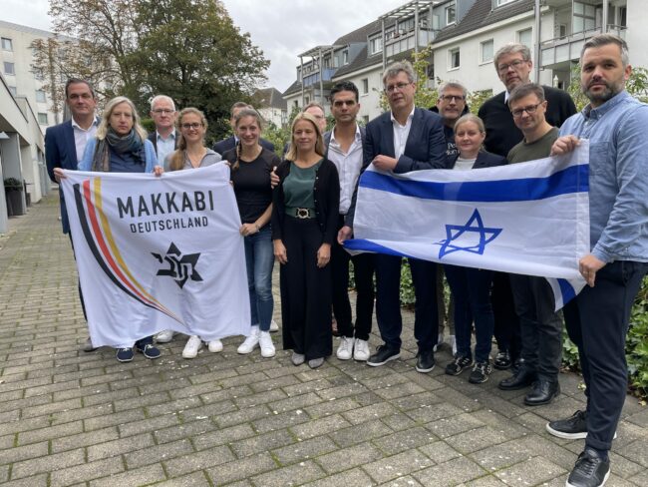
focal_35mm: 26
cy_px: 244
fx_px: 487
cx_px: 324
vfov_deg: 53.1
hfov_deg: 67.3
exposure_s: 1/201
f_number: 1.6
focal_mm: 4.2
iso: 32
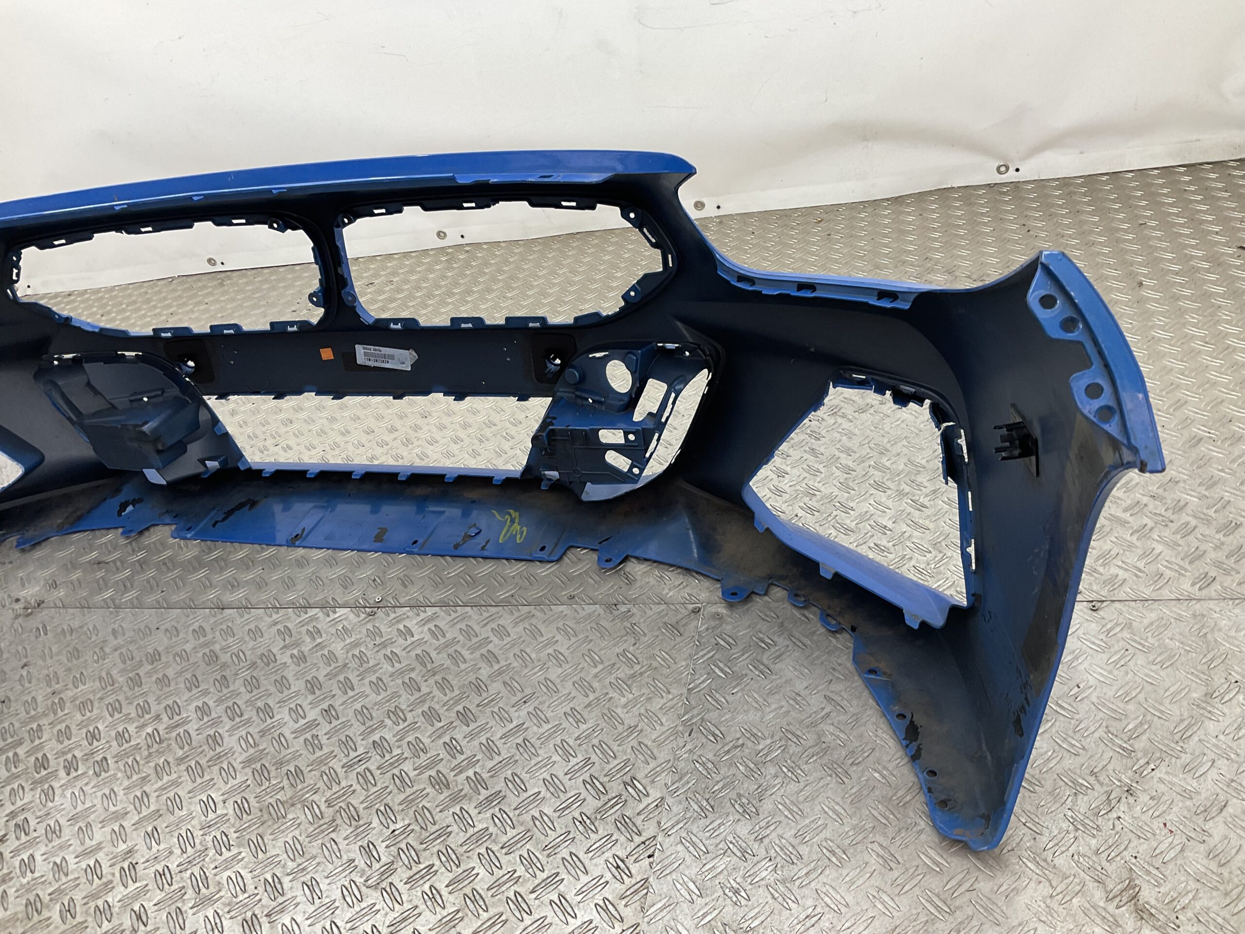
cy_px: 467
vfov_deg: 48.2
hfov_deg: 61.7
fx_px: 1043
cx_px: 622
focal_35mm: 29
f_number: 1.8
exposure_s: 1/100
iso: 32
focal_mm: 3
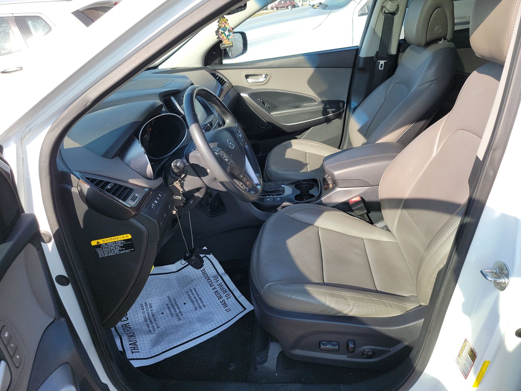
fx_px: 361
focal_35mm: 24
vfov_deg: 56.8
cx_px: 260
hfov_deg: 71.6
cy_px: 196
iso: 50
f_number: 1.8
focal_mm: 6.7
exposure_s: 1/234
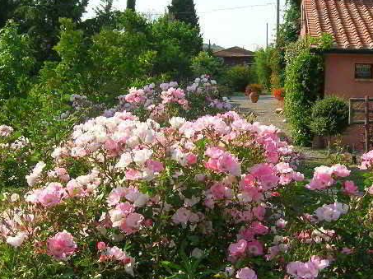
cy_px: 146
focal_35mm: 60
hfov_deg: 32.2
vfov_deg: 24.4
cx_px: 192
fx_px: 646
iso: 50
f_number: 4.9
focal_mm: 5.7
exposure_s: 1/297
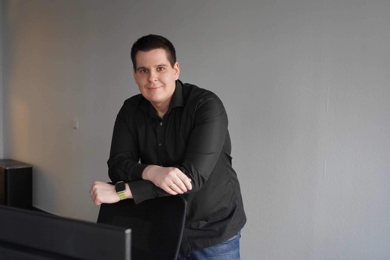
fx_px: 542
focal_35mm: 50
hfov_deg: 39.6
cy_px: 130
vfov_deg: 27.0
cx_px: 195
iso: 8000
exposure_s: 1/160
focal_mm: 50
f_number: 4
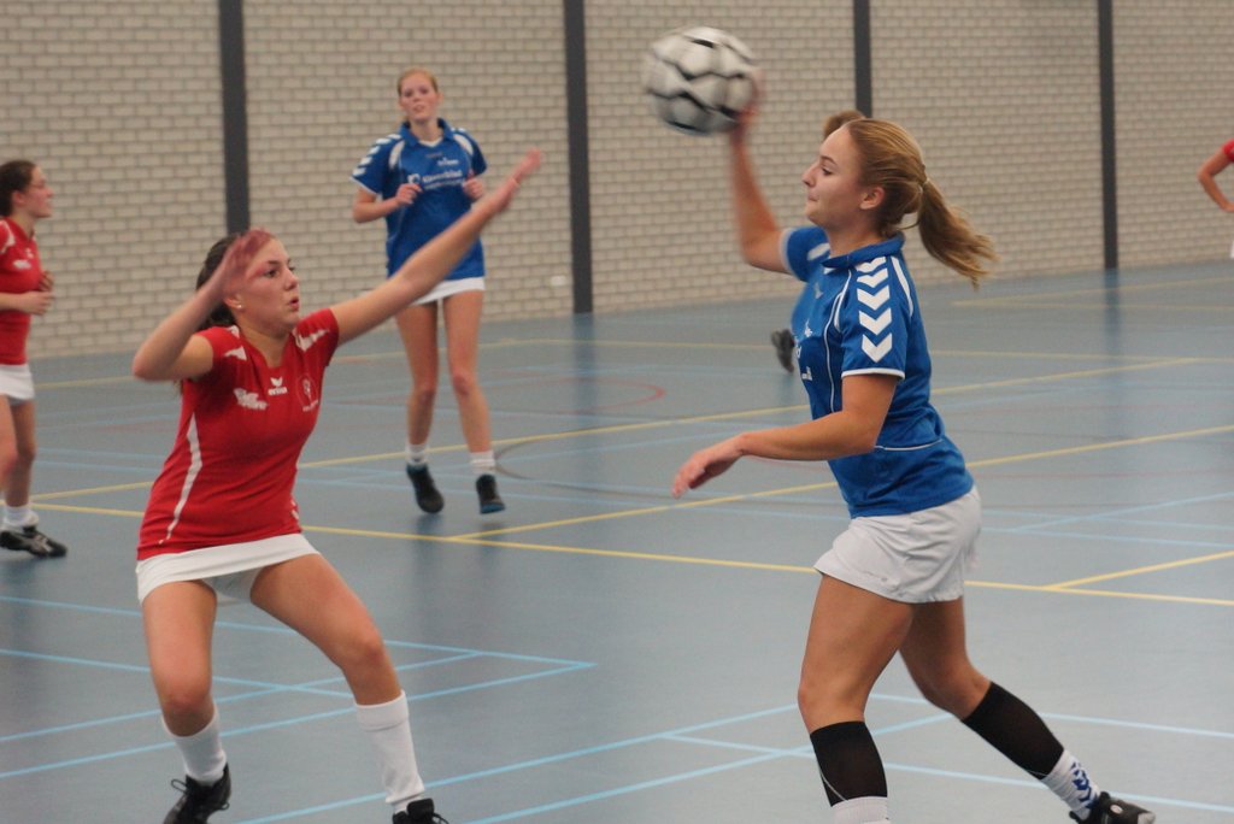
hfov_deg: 27.0
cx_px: 617
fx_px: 2572
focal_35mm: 75
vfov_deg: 18.2
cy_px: 412
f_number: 3.5
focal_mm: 50
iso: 1250
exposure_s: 1/200
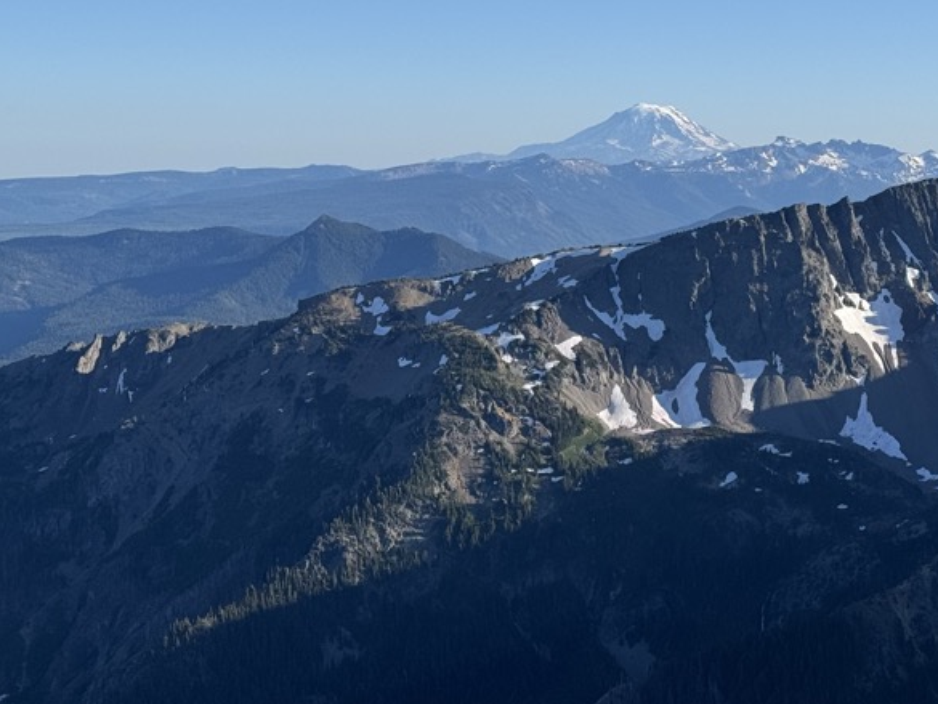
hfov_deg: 23.0
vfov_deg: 17.4
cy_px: 112
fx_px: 2277
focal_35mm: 84
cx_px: 728
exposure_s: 1/5848
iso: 64
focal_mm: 6.76
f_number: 1.78
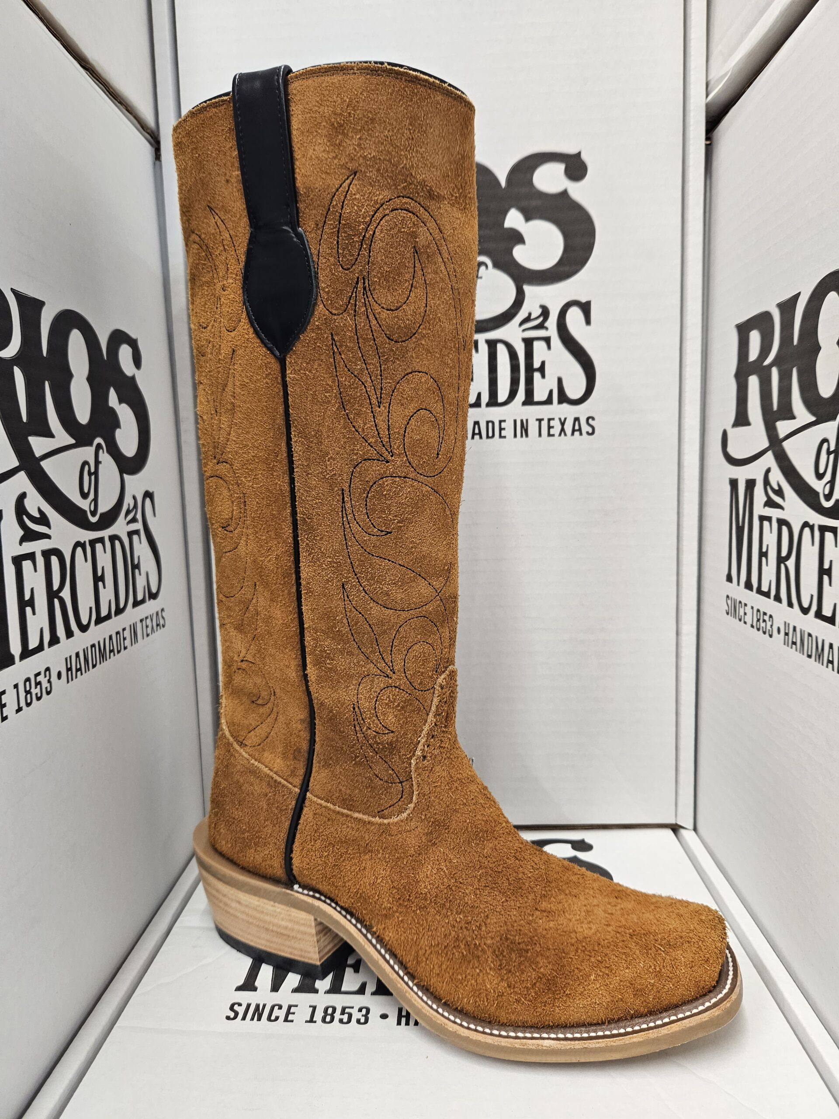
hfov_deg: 58.9
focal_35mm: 23
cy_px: 560
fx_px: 743
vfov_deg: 73.9
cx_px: 420
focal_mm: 5.4
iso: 320
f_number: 1.8
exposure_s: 1/120
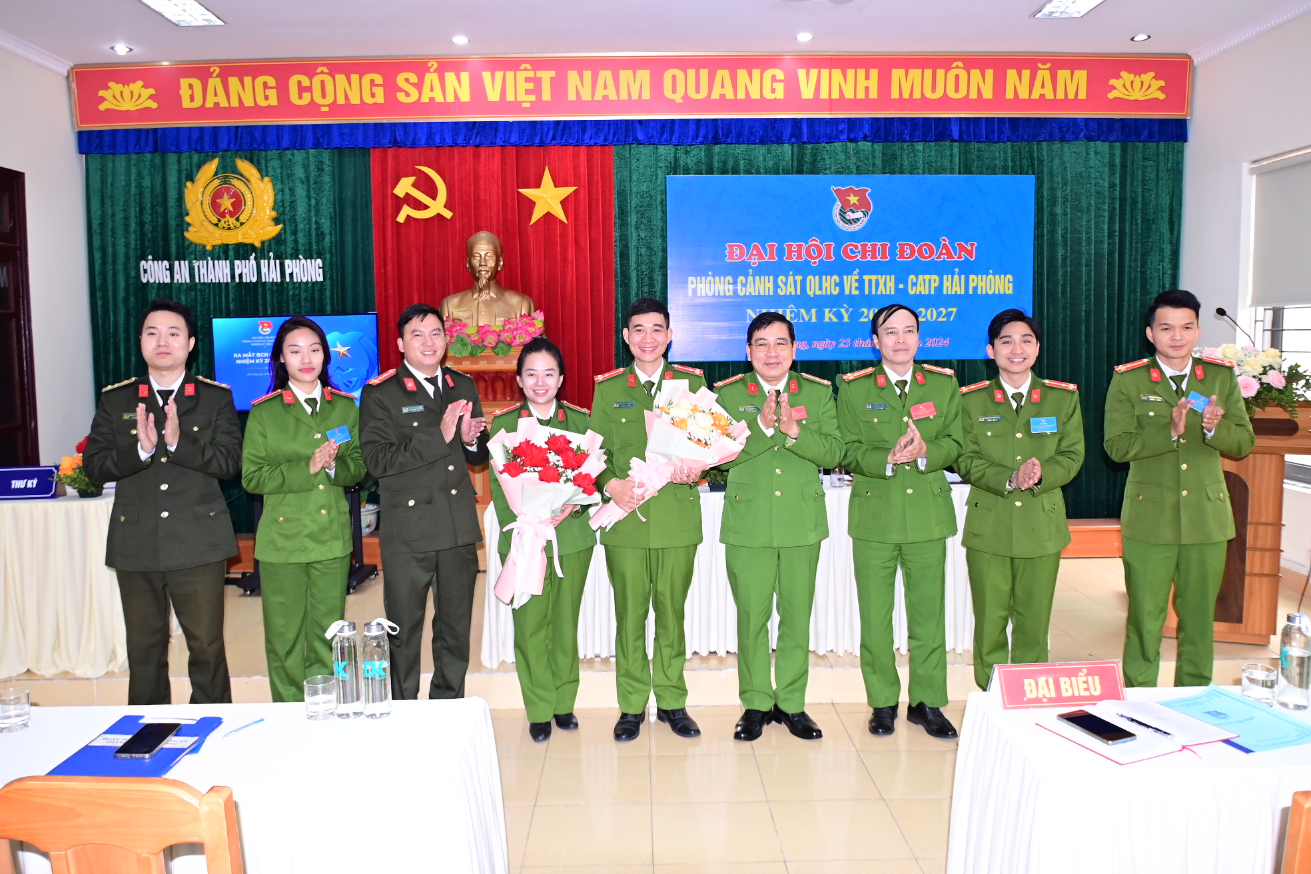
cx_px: 656
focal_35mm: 27
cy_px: 437
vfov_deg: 47.9
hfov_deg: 67.4
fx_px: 983
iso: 1000
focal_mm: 18
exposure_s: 1/200
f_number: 3.5
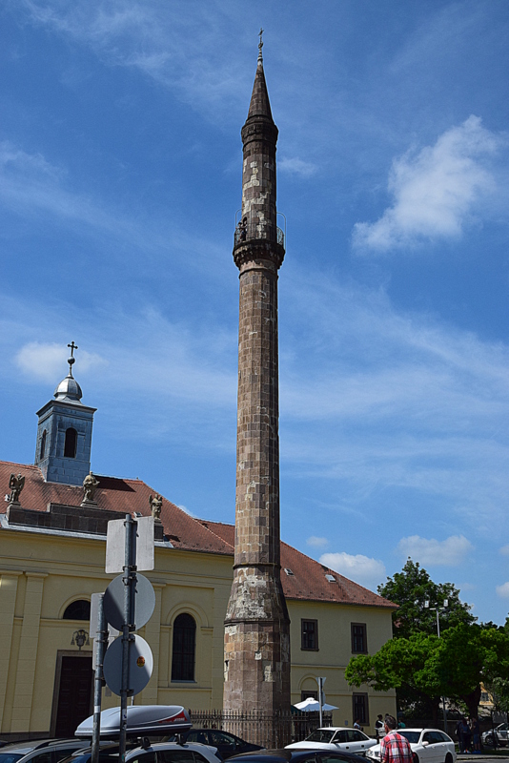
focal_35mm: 38
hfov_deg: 35.5
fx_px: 795
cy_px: 382
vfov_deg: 51.3
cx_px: 254
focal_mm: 25
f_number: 11
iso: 280
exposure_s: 1/500
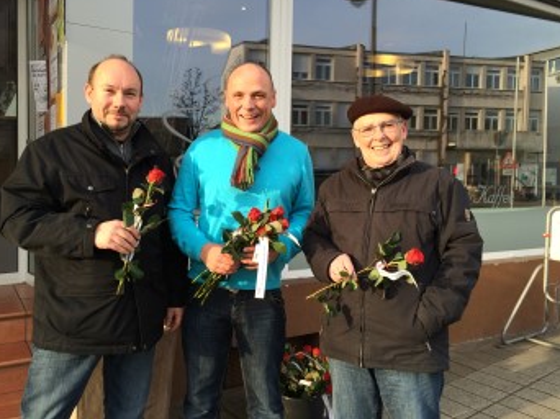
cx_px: 264
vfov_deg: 45.4
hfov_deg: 58.3
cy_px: 200
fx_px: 501
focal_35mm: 31
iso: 32
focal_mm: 4.15
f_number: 2.2
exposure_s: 1/380
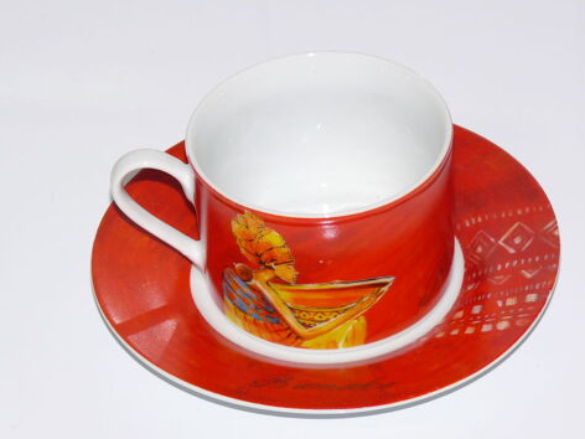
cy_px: 217
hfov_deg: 10.5
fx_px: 3177
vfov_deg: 7.9
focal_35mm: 188
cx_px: 296
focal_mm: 27.6
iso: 100
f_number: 3.6
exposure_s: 1/30
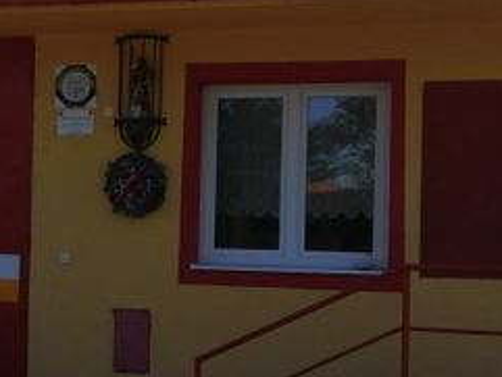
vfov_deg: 18.0
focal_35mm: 82
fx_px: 1190
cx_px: 71
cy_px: 221
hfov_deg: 23.3
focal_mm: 3.6
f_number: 1.8
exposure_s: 1/1815
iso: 50
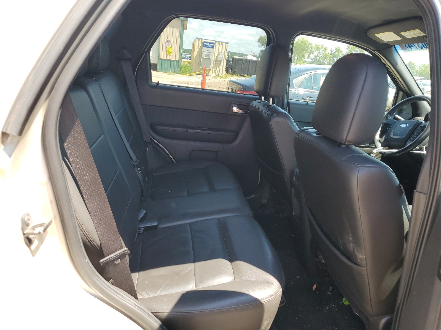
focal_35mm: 26
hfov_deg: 67.3
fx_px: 331
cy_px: 165
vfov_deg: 53.1
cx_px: 220
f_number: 1.5
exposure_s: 1/303
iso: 50
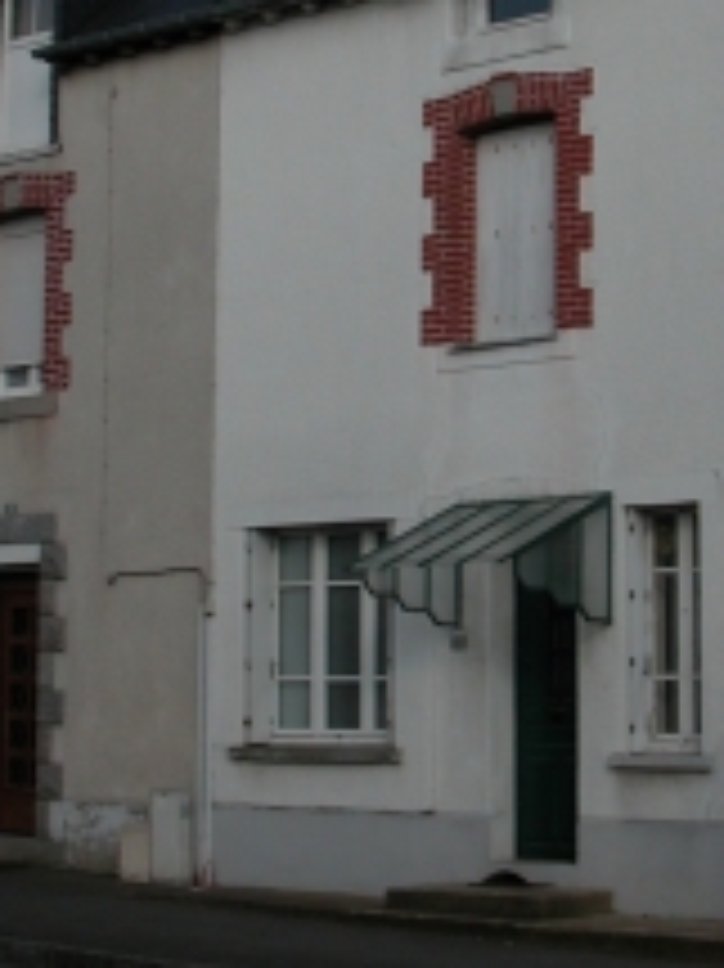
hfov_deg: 14.8
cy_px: 315
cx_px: 441
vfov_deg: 19.6
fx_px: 2791
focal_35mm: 100
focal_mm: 10.7
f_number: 7.3
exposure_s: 1/329
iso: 100
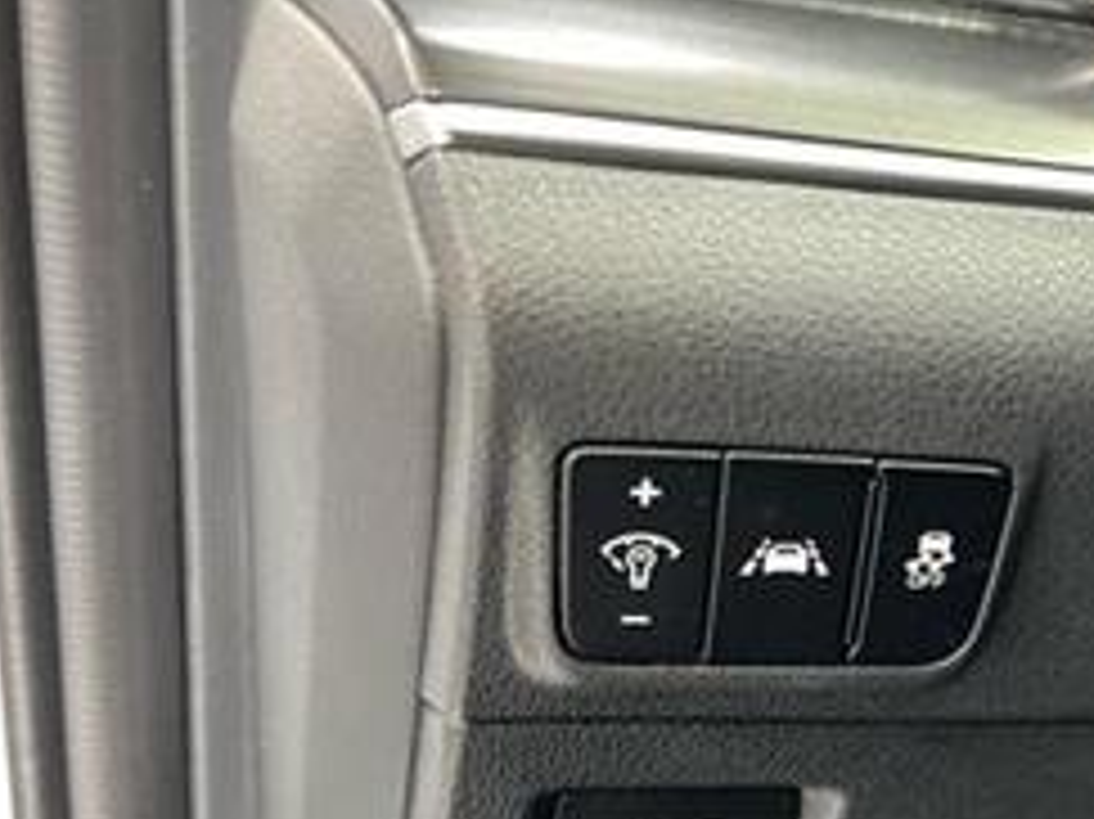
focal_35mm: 54
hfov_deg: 33.5
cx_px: 999
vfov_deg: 26.3
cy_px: 698
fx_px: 1706
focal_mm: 5.7
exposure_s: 1/15
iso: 1250
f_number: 1.5
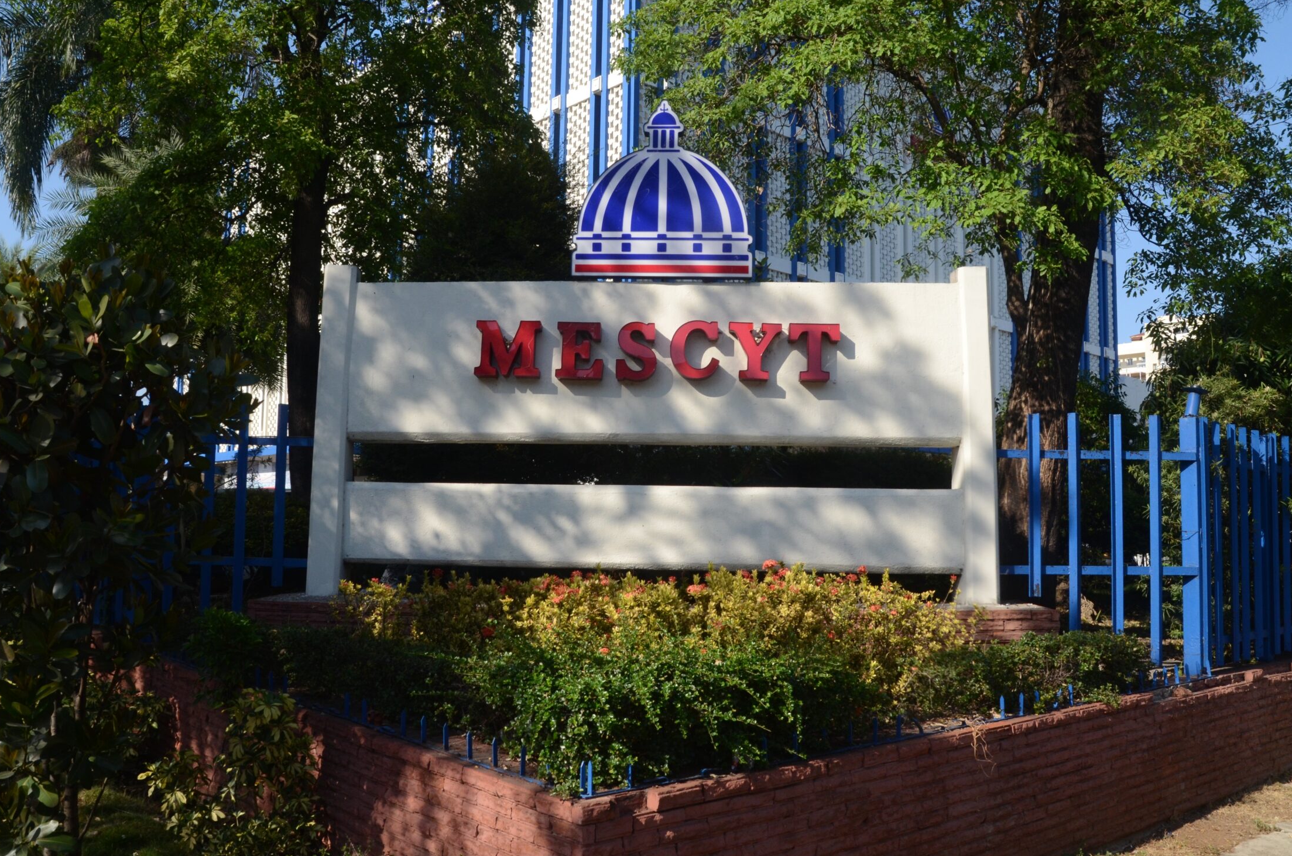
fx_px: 1059
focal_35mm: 30
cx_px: 629
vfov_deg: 44.0
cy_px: 426
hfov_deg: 62.7
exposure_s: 1/500
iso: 500
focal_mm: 17
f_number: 10
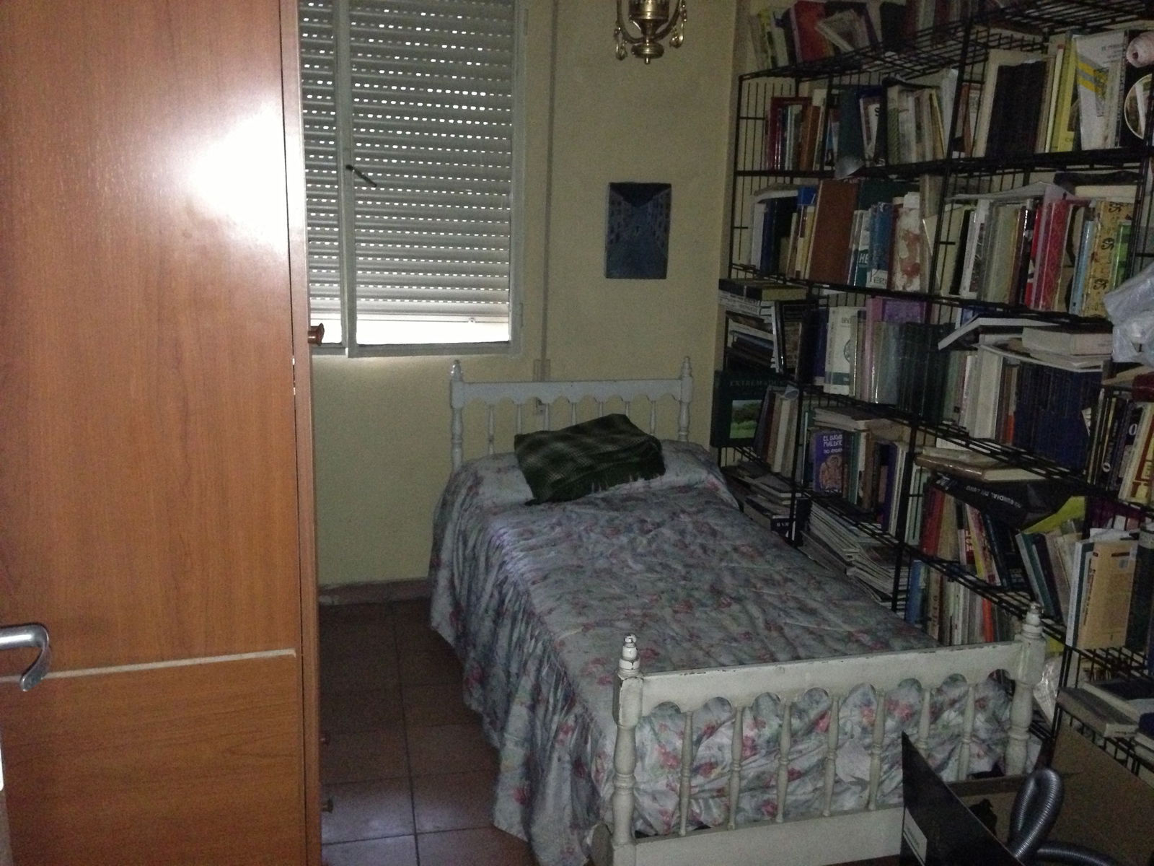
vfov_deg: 42.9
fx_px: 1100
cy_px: 433
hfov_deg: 55.4
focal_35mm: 33
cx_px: 577
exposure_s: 1/16
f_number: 2.4
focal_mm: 4.13
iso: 800
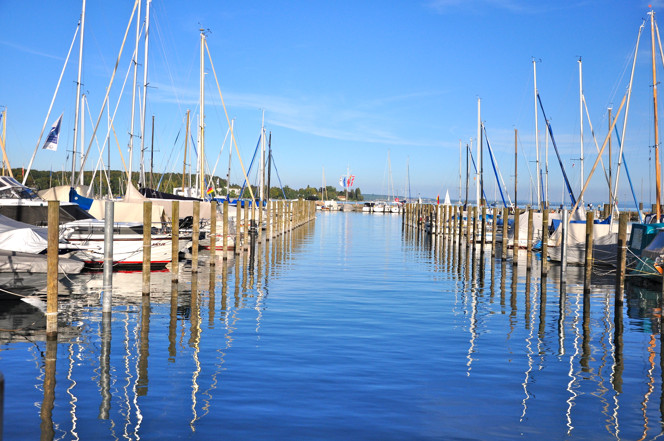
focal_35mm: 45
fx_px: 829
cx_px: 332
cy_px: 220
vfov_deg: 29.8
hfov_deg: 43.7
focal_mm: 30
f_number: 5.6
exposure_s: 1/2500
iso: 250
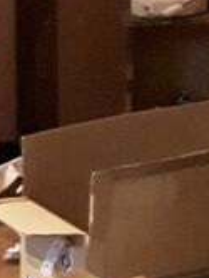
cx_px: -125
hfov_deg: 13.3
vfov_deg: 18.0
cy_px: 330
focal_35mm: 104
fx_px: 835
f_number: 1.9
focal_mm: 2.91
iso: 1250
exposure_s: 1/17
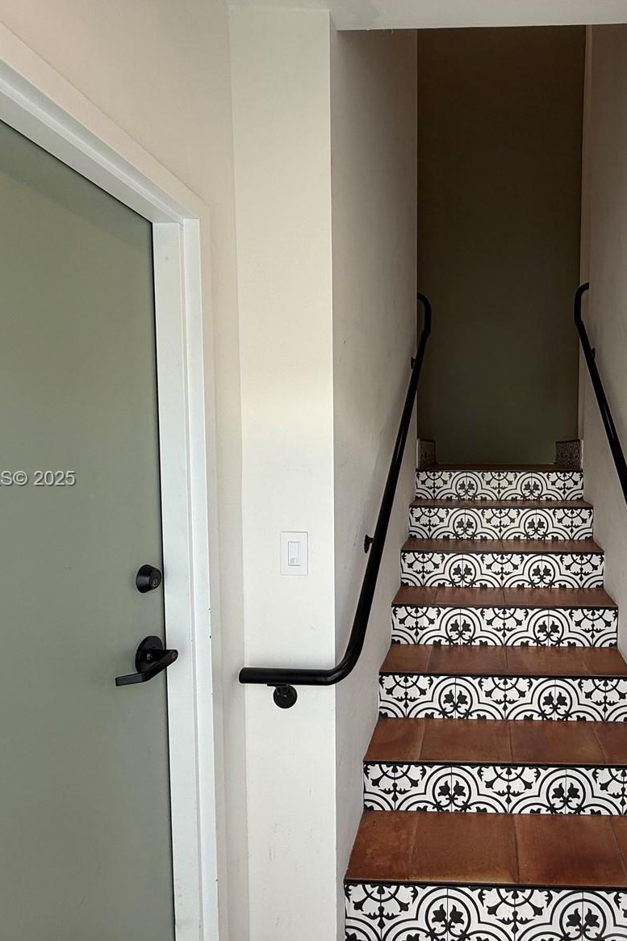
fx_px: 522
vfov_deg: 84.0
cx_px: 470
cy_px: 480
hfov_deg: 58.7
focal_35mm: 20
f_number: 2.2
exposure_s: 1/120
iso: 50
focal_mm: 2.22
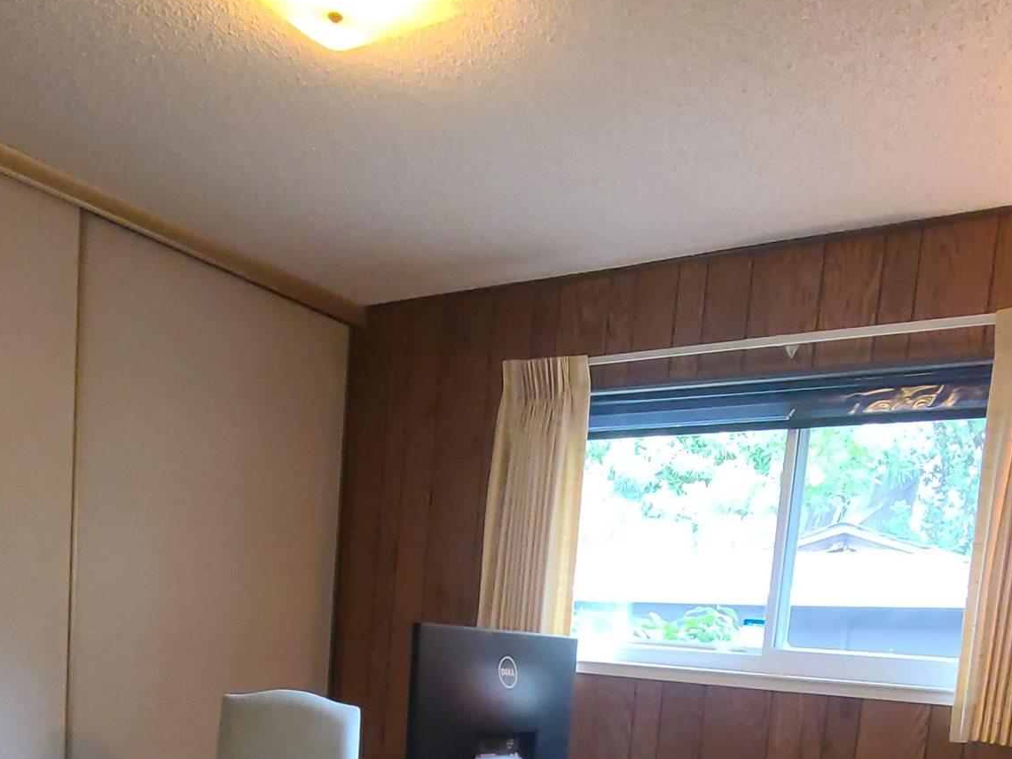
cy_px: 839
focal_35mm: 35
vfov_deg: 34.9
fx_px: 1023
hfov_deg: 52.5
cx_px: 556
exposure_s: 1/60
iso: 320
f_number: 2.2
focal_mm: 2.2
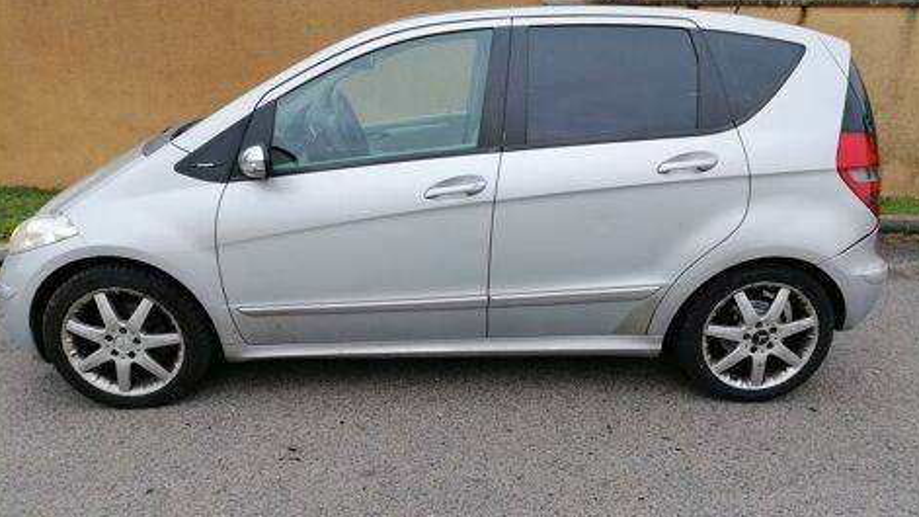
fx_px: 731
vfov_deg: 38.8
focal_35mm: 30
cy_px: 308
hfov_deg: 64.3
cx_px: 460
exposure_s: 1/100
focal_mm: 5.4
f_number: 1.8
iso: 160
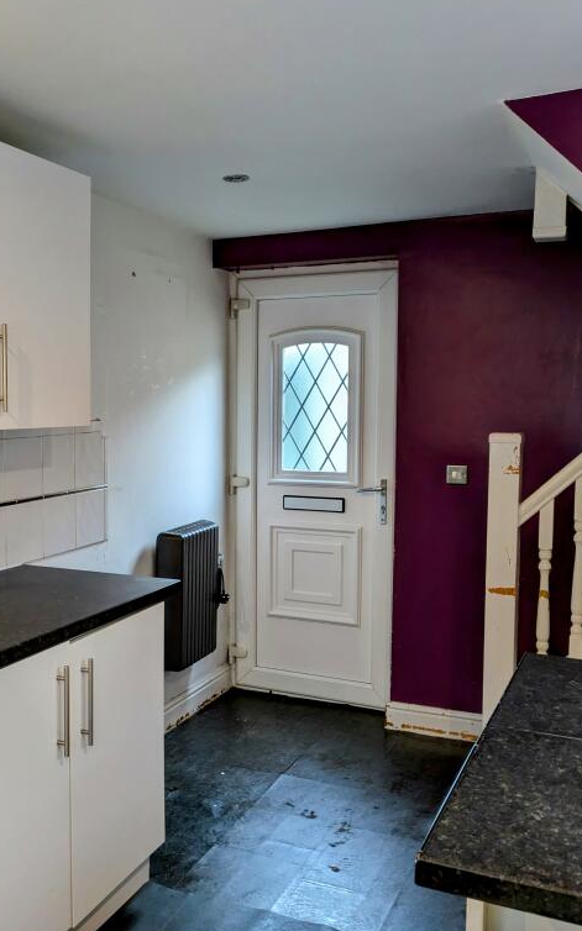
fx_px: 914
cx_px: 185
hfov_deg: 34.9
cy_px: 464
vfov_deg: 54.0
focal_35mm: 36
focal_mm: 5.43
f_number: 1.89
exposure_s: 1/50
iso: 149
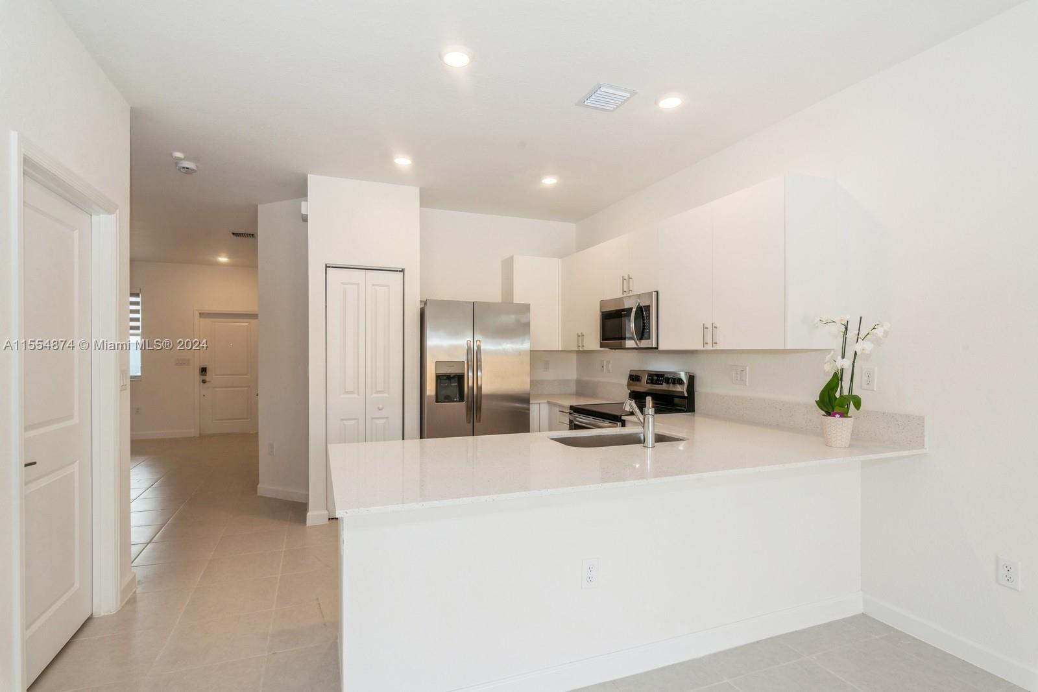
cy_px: 346
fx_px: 490
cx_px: 519
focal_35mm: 17
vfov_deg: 70.5
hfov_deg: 93.3
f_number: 8
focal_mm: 17
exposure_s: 1/20
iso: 200
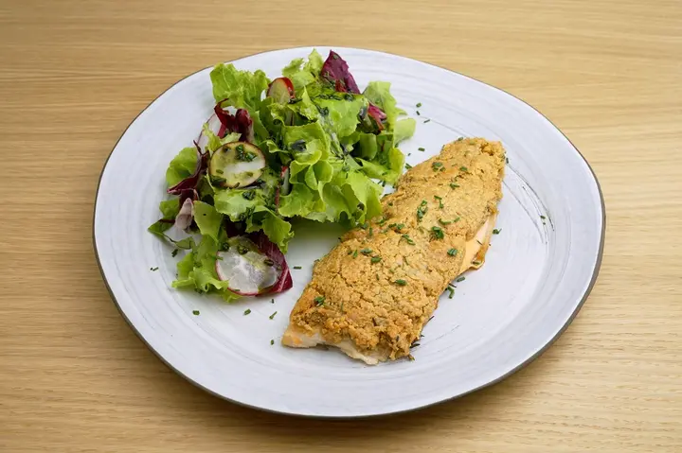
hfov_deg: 43.6
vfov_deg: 29.8
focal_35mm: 45
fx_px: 852
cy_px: 226
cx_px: 341
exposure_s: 1/15
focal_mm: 30
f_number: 8
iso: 100
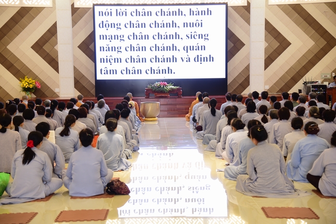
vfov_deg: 19.5
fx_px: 654
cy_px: 112
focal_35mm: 70
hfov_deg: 28.8
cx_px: 168
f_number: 4.5
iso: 1000
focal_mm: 70
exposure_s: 1/50
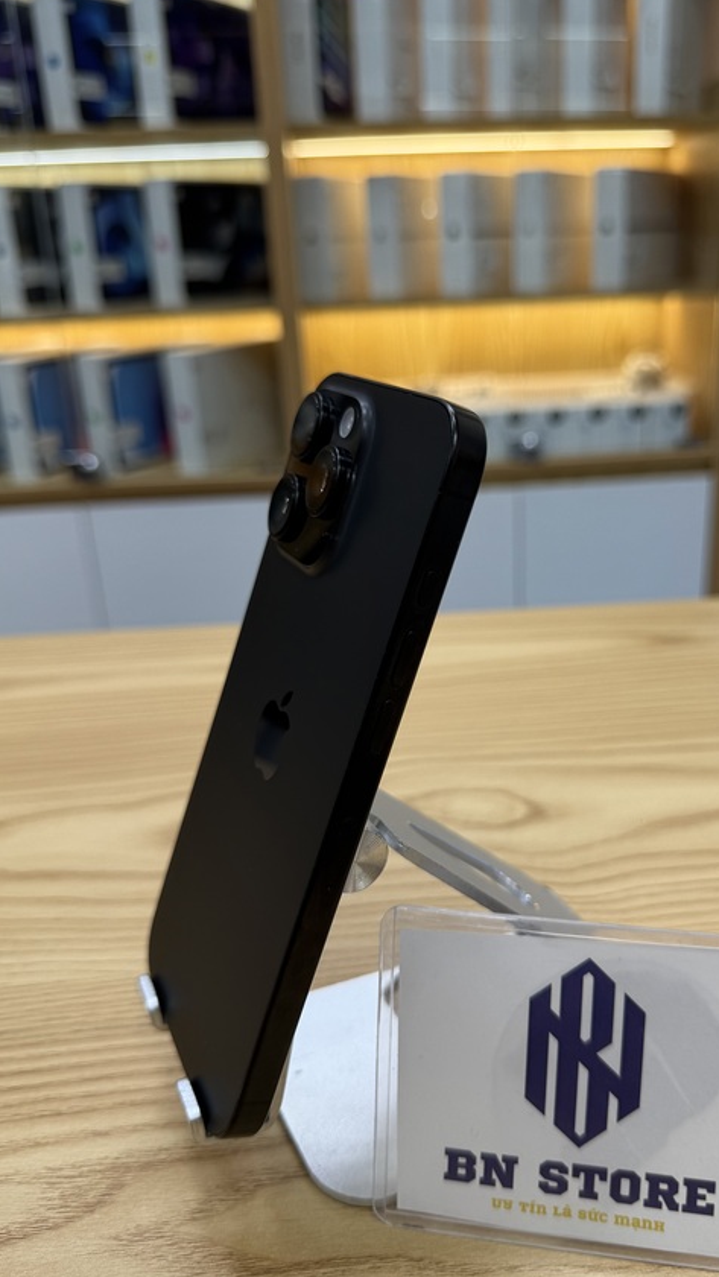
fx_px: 948
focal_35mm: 28
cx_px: 463
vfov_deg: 67.9
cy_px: 643
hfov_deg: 41.1
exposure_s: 1/120
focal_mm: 6.76
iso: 64
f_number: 1.78
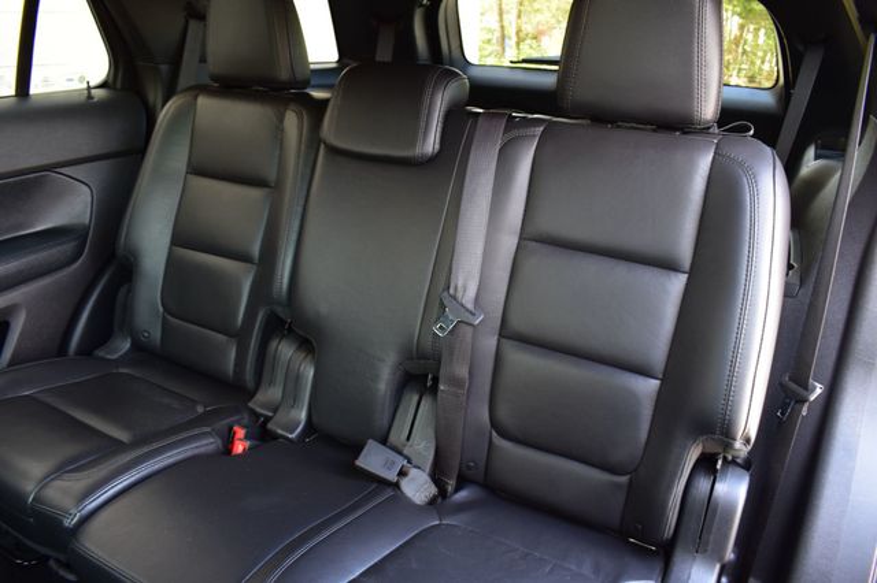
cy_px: 292
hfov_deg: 67.4
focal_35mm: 27
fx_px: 657
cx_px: 438
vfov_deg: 47.9
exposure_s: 1/15
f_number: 6.3
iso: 450
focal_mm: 18
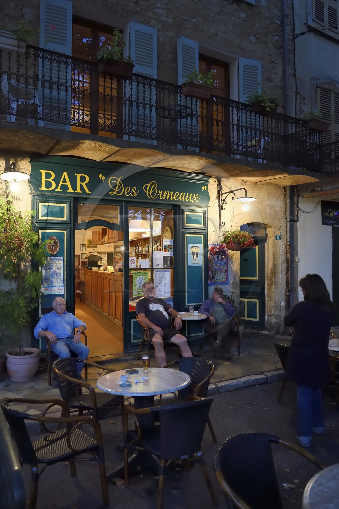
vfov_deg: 73.8
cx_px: 170
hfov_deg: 53.1
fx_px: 340
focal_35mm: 24
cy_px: 254
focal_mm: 24
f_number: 4
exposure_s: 1/60
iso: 3200
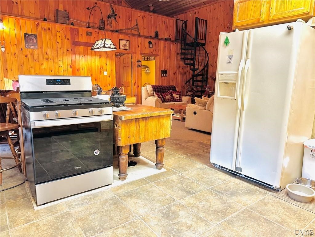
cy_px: 118
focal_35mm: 24
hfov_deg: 71.6
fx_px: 218
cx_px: 158
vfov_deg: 56.8
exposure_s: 1/60
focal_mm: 6.86
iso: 200
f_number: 1.78
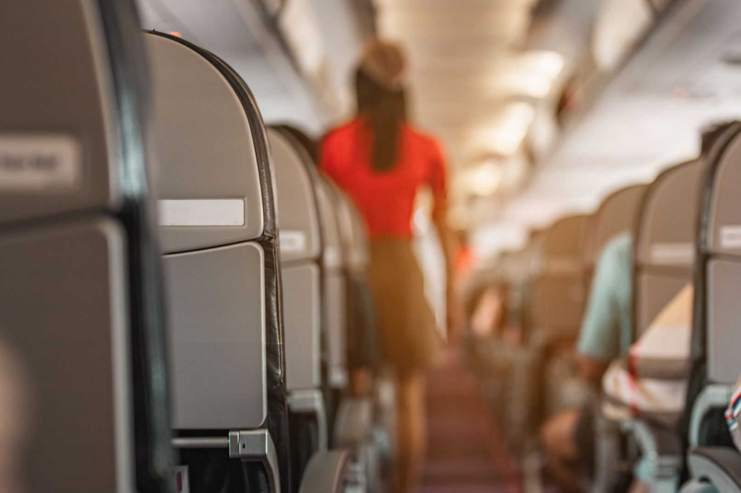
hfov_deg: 30.4
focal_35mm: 66
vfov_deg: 20.6
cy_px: 267
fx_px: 1358
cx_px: 455
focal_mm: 50
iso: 500
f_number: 2
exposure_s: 1/200
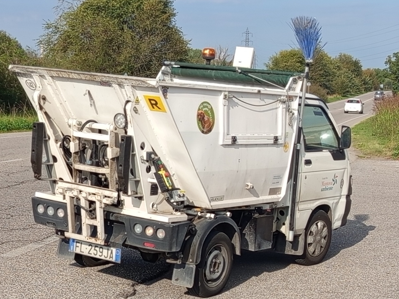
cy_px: 154
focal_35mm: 26
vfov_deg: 53.1
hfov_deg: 67.2
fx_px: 300
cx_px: 184
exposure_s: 1/843
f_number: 1.7
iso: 50
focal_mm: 5.24
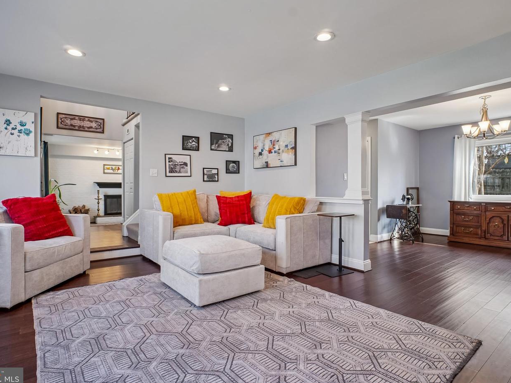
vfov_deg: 69.9
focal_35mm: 19
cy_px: 190
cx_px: 257
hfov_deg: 86.0
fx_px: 274
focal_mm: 11
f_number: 8
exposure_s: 1/15
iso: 500
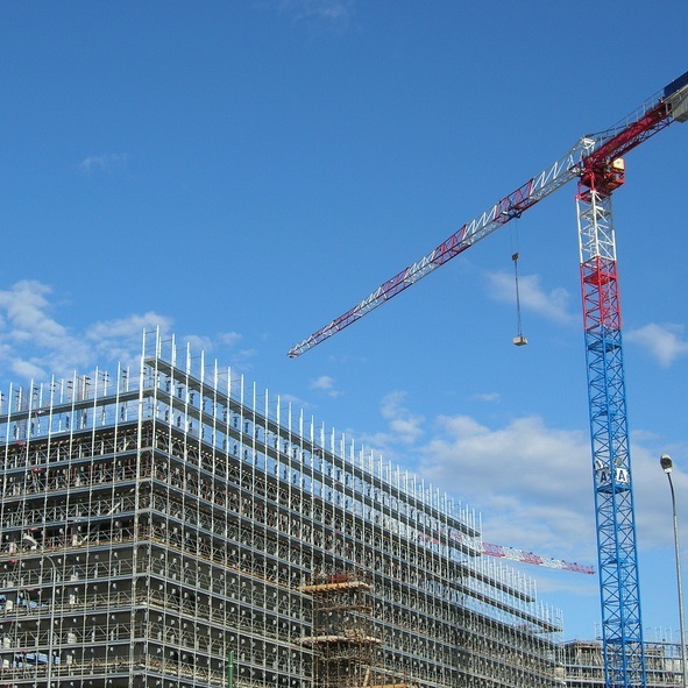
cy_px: 341
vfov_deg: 28.2
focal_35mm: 61
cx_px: 318
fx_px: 1372
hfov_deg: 28.1
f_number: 5.4
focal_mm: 10.6
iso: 64
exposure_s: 1/449
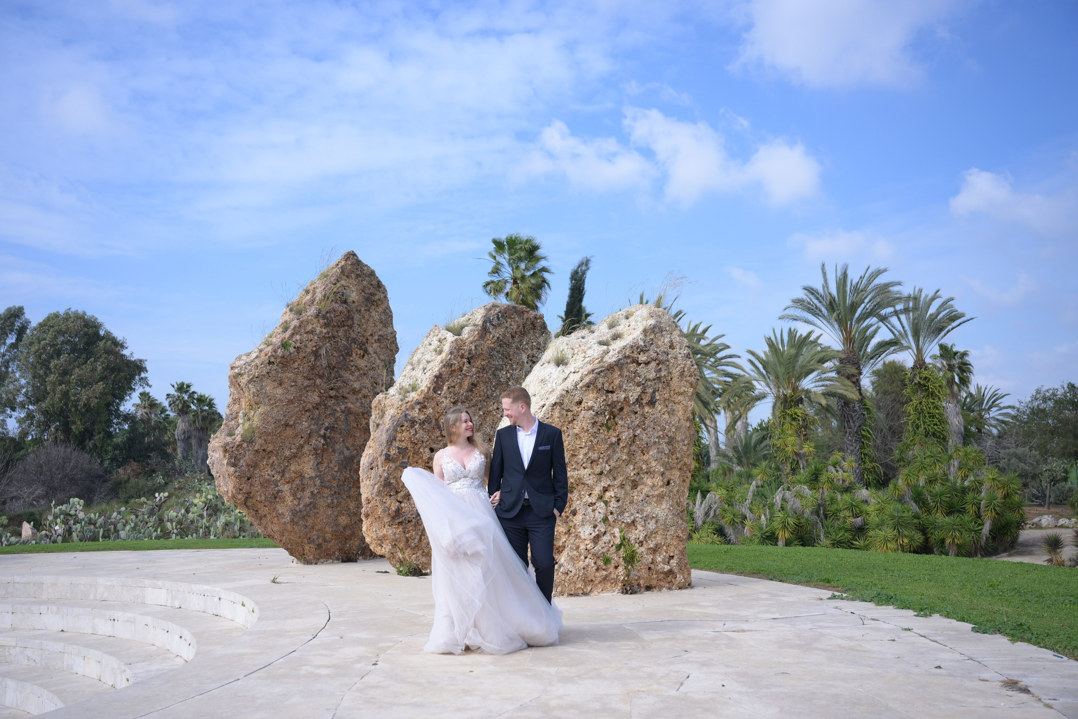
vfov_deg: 41.2
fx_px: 959
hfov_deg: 58.7
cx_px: 539
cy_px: 360
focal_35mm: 32
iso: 125
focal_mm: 32
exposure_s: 1/1600
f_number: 3.5
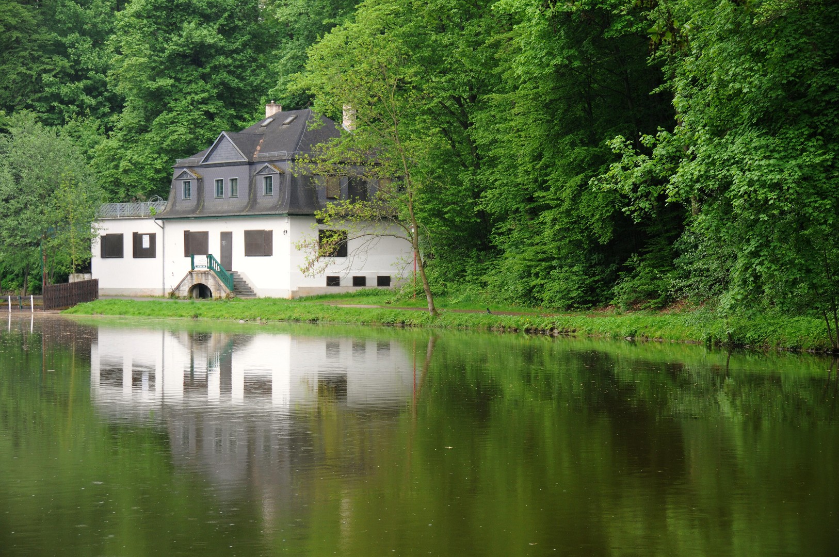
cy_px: 278
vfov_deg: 16.2
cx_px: 420
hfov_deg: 24.2
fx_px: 1955
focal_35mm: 84
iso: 200
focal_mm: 56
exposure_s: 1/60
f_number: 4.8
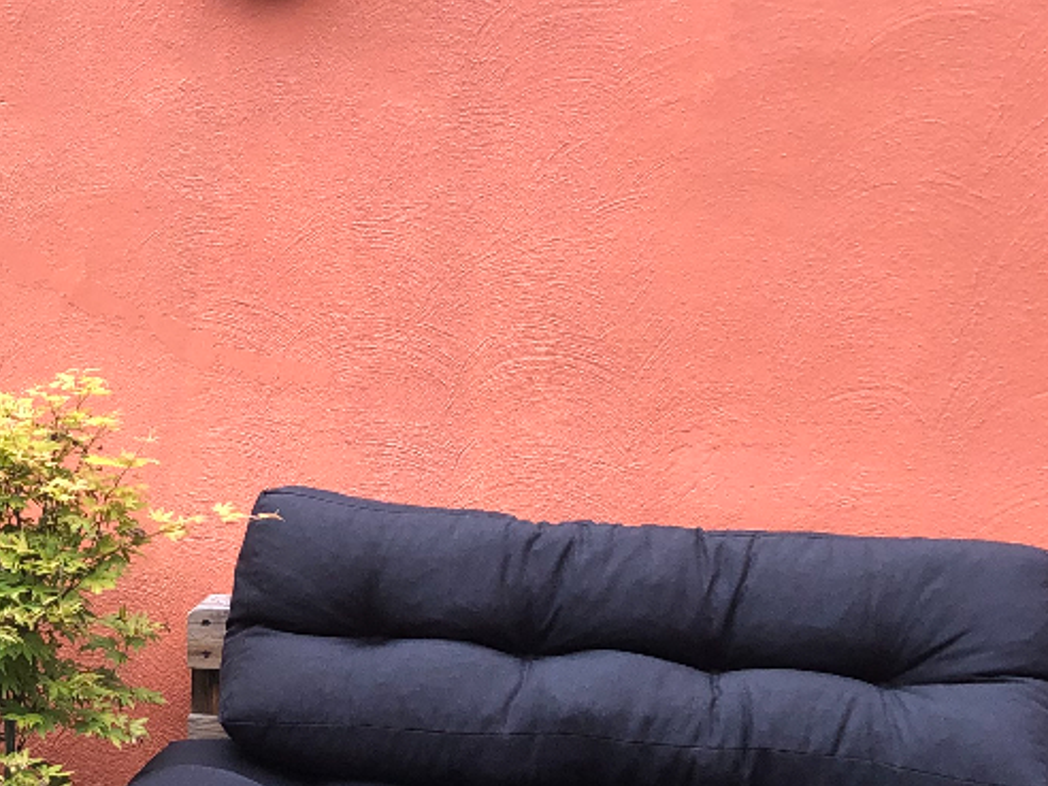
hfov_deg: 23.3
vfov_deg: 17.9
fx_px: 2483
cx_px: 119
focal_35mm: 82
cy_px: 550
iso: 20
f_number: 1.8
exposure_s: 1/674
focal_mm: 3.99
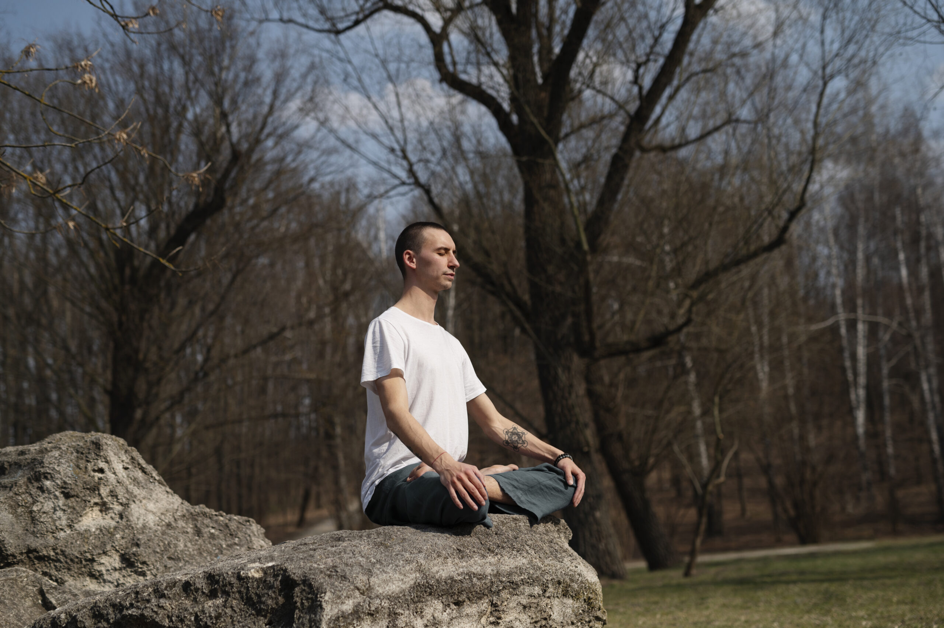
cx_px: 472
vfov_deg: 27.0
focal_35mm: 50
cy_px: 314
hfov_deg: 39.6
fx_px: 1310
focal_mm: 50
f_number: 2.5
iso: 50
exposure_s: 1/8000
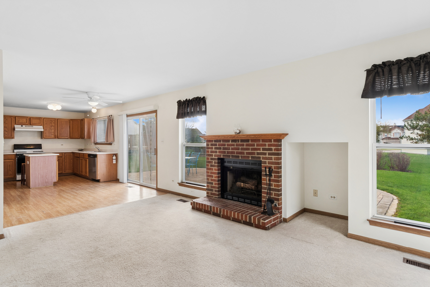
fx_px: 215
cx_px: 215
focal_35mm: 18
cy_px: 144
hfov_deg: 90.0
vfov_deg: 67.4
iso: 320
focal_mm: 12
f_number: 8
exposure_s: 1/60
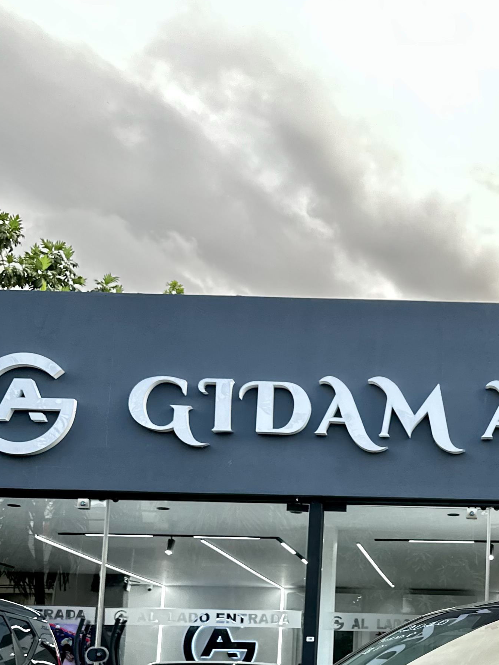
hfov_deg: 25.9
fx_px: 1038
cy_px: 577
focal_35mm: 54
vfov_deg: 33.9
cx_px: 475
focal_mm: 6.86
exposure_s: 1/120
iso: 125
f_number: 1.78
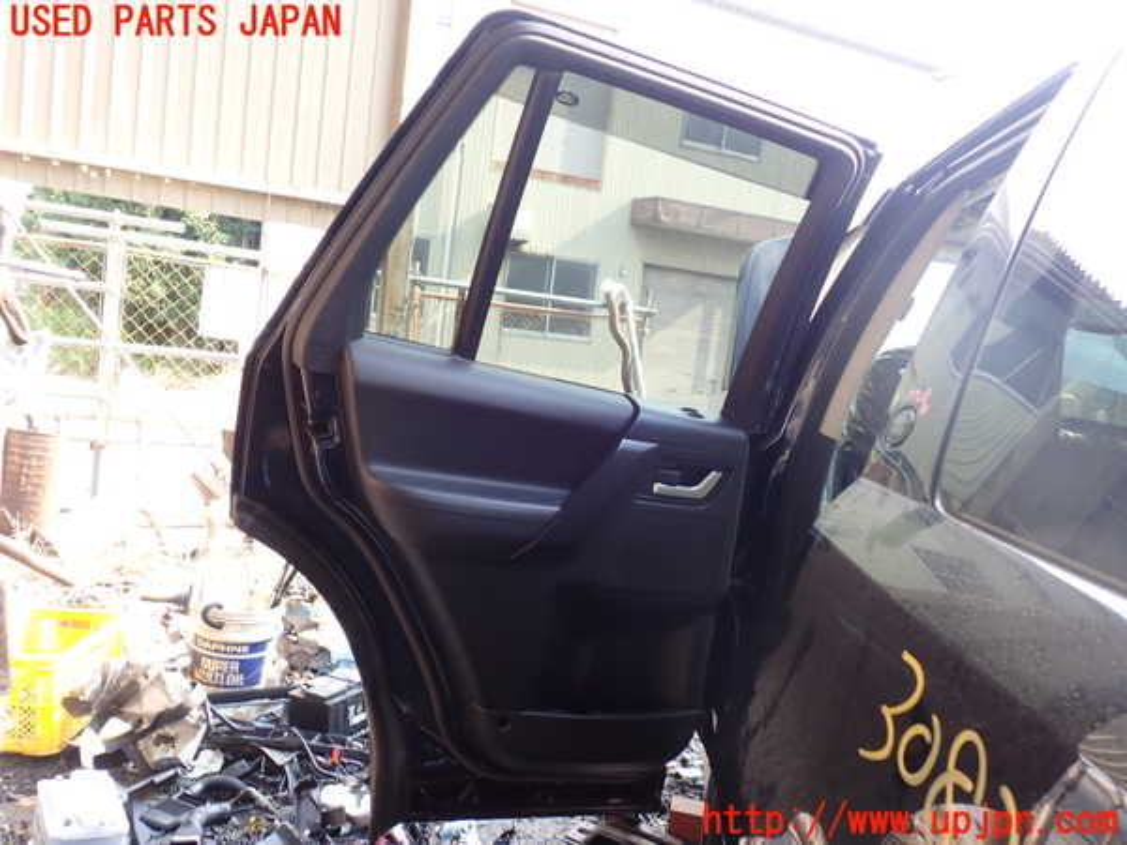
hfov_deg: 60.0
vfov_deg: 46.8
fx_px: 977
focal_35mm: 30
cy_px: 422
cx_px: 564
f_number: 3.2
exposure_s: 1/60
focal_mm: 5.4
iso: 100
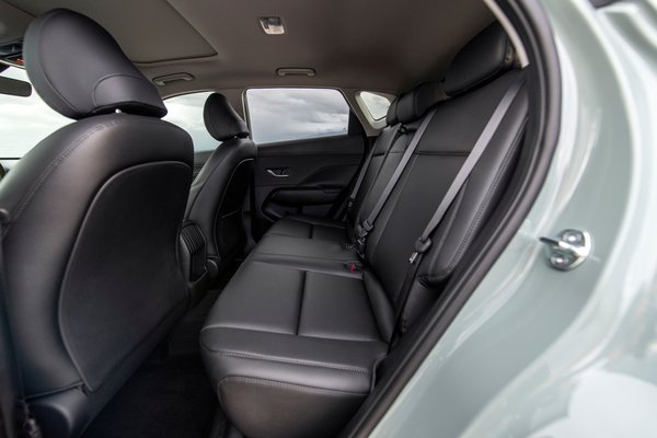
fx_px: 255
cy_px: 219
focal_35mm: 14
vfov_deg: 81.2
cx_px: 328
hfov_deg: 104.3
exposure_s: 1/40
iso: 400
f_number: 4
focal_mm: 14
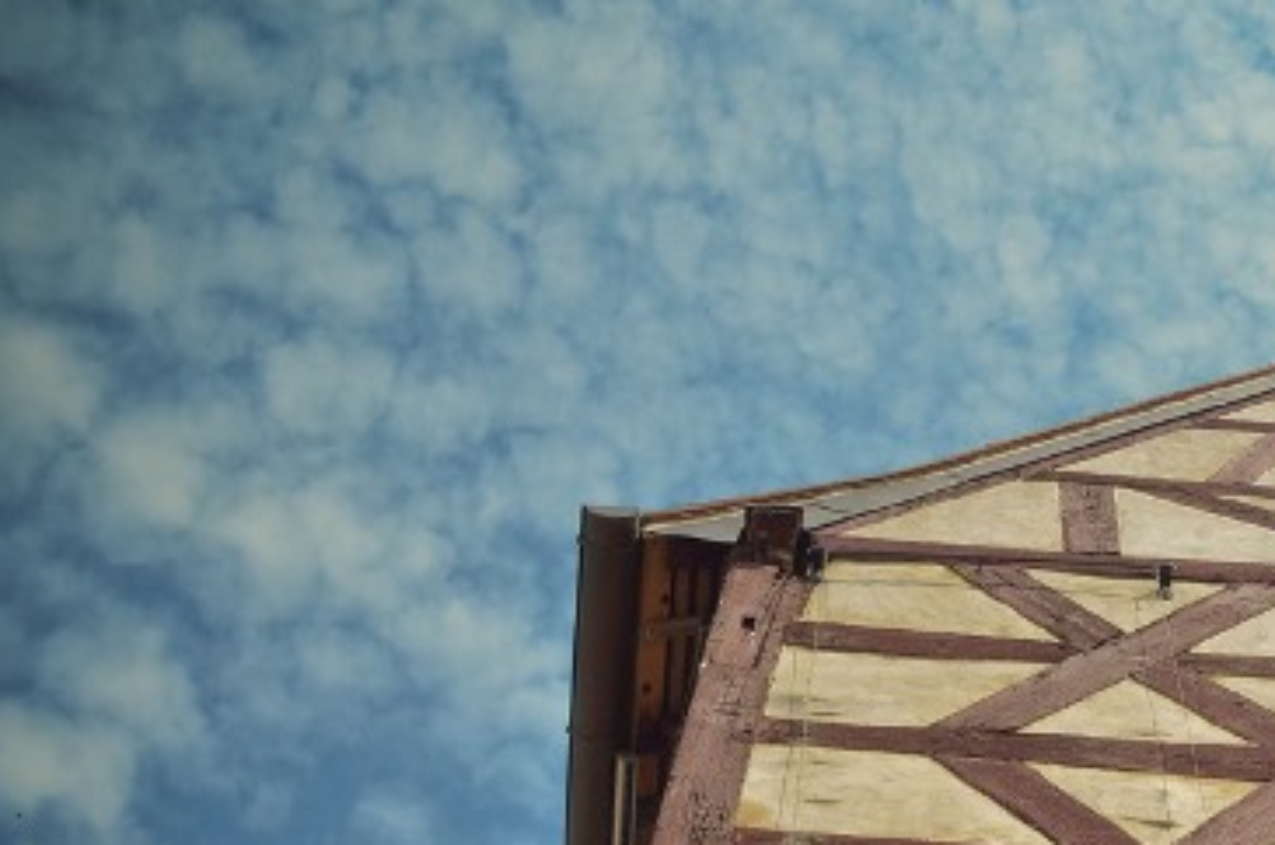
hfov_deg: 24.4
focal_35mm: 79
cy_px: 786
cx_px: 1324
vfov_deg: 16.9
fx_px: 2793
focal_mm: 24
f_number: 5
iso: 800
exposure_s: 1/8000
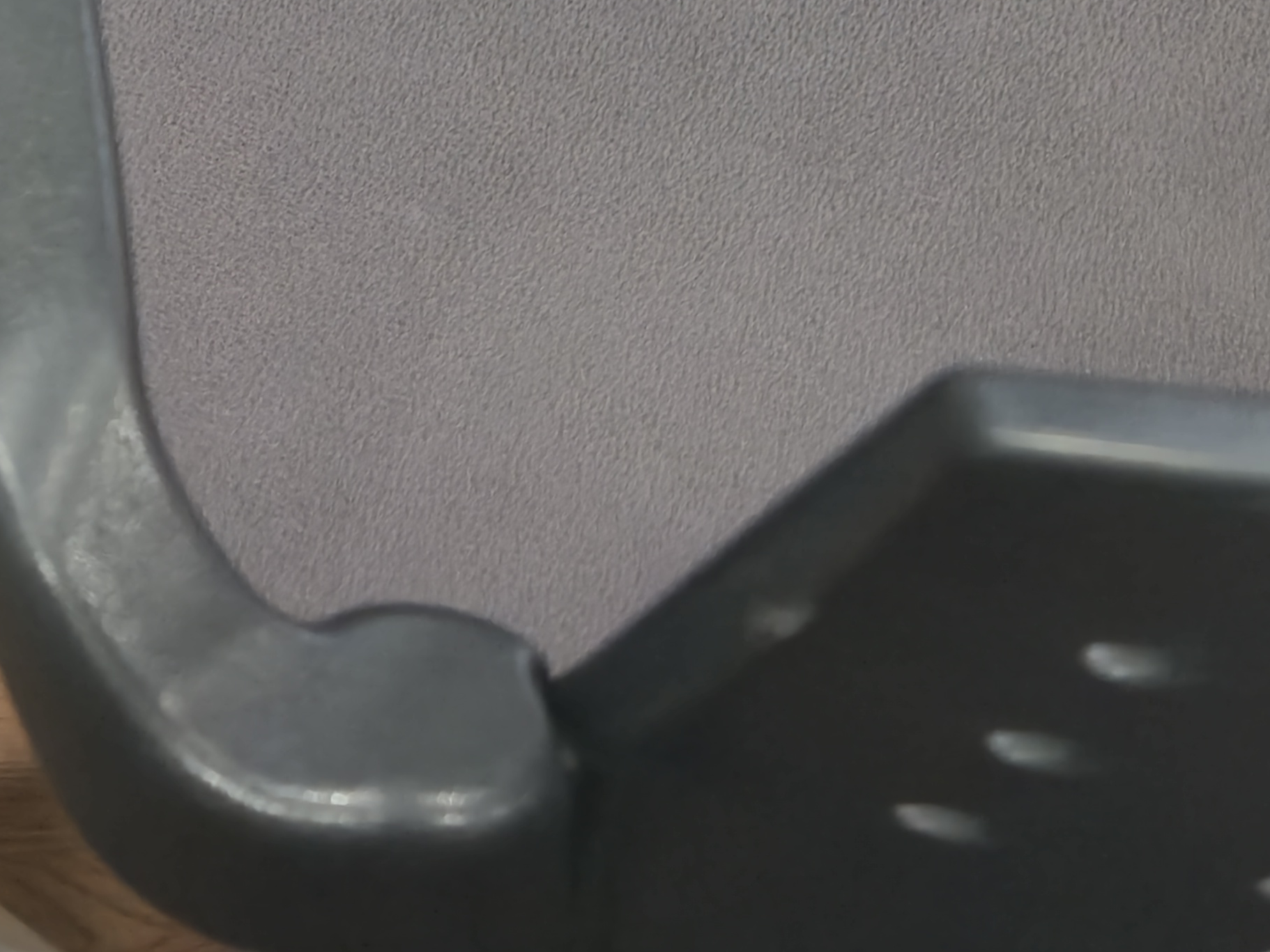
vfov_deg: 12.6
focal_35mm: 103
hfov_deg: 18.8
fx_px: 3779
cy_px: -976
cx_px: 146
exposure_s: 1/60
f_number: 1.8
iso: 125
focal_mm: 5.4
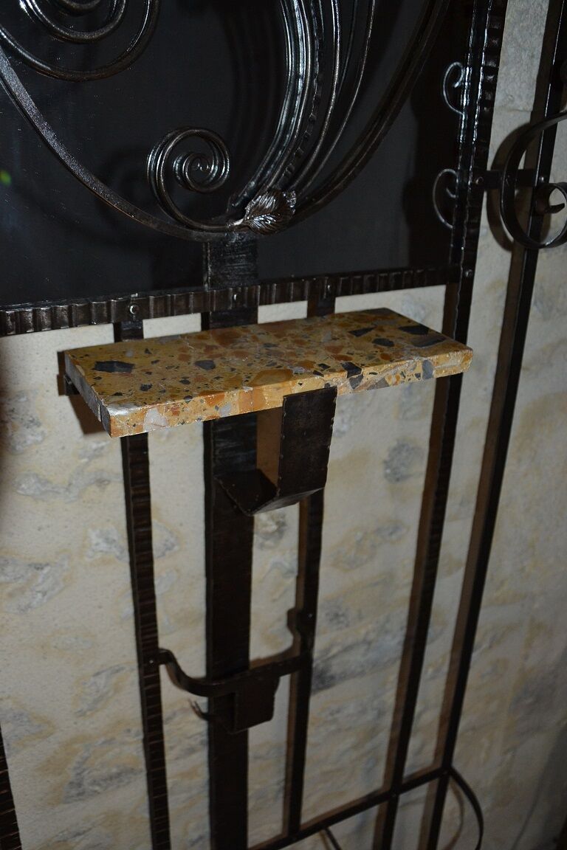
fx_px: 744
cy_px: 425
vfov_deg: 59.5
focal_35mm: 32
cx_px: 284
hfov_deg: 41.7
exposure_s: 1/60
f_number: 3.8
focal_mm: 21
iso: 640
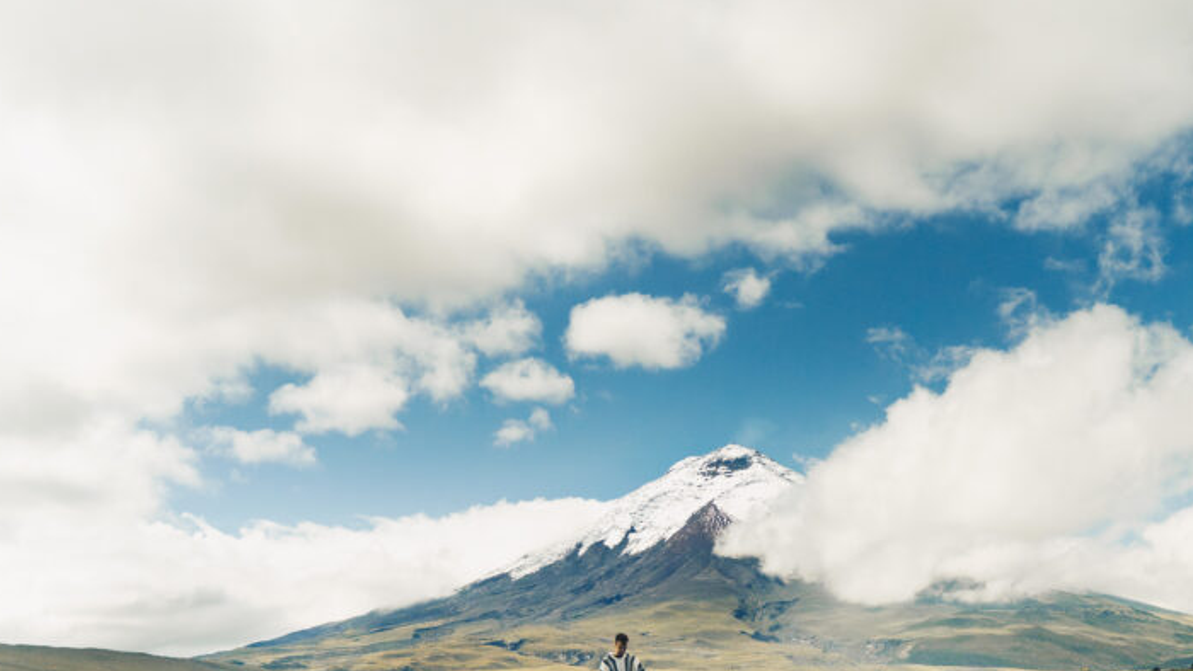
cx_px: 738
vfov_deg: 25.4
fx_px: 1455
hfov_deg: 44.3
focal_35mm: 46
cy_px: 563
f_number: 2.8
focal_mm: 30
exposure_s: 1/6400
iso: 2000
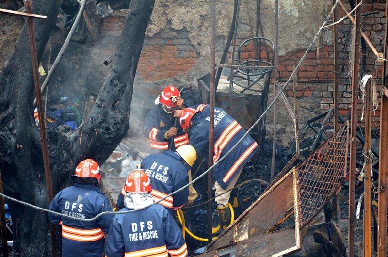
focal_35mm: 158
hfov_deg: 13.1
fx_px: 1694
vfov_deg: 8.7
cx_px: 194
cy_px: 128
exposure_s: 1/160
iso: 1800
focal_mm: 105
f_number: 7.1
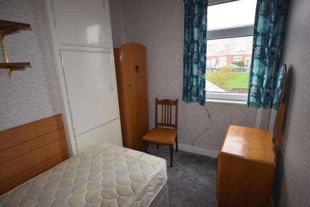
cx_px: 155
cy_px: 104
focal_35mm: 20
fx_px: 168
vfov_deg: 63.2
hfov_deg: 85.4
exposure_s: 1/100
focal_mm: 13
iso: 800
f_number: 4.8
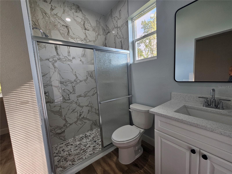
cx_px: 116
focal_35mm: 13
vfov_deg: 89.9
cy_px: 87
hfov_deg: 106.2
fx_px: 87
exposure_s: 1/60
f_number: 2.2
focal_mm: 2.2
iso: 50
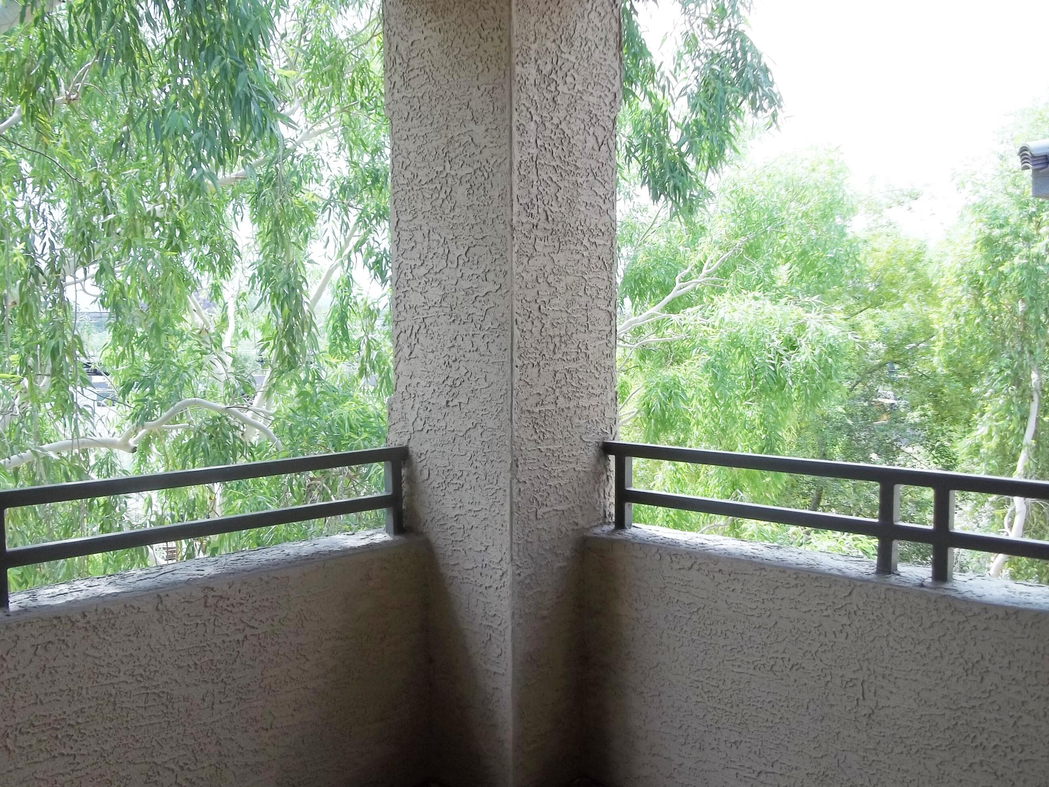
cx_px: 483
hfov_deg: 50.1
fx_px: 1121
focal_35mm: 37
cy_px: 438
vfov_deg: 38.6
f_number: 2.9
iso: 64
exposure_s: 1/250
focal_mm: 5.7
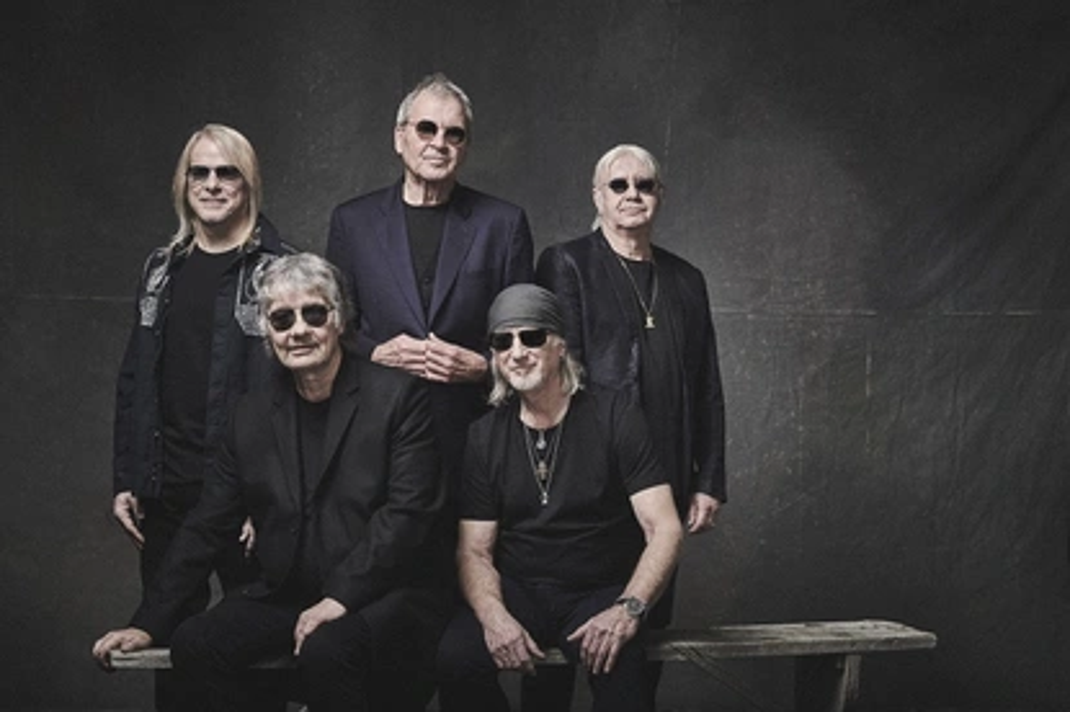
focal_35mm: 85
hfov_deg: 23.9
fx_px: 2524
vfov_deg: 16.0
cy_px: 356
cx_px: 535
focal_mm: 85
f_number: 8
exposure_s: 1/250
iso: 160
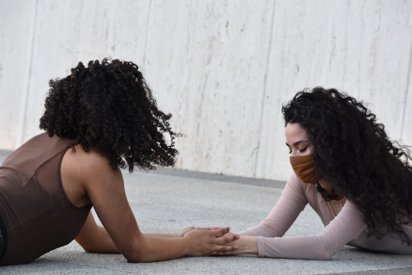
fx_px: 1717
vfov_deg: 9.1
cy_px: 138
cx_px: 206
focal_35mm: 150
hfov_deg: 13.7
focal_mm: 100
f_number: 7.1
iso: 800
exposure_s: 1/200
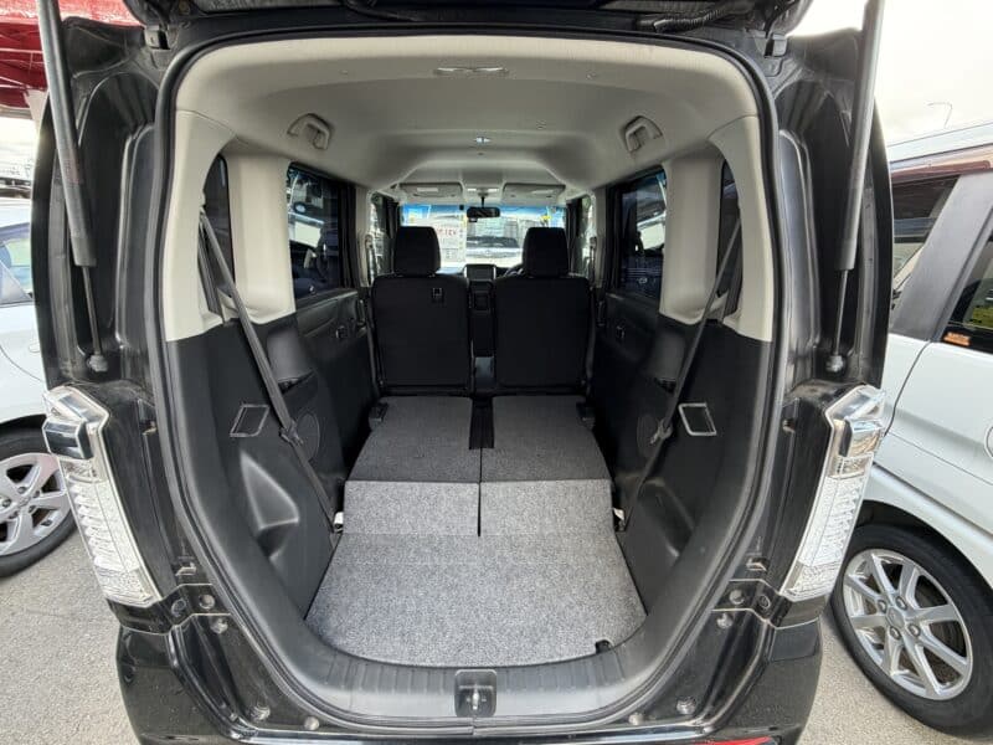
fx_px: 402
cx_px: 496
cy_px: 372
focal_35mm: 14
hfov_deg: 102.1
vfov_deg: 85.7
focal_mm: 2.22
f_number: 2.2
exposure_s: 1/121
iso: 200
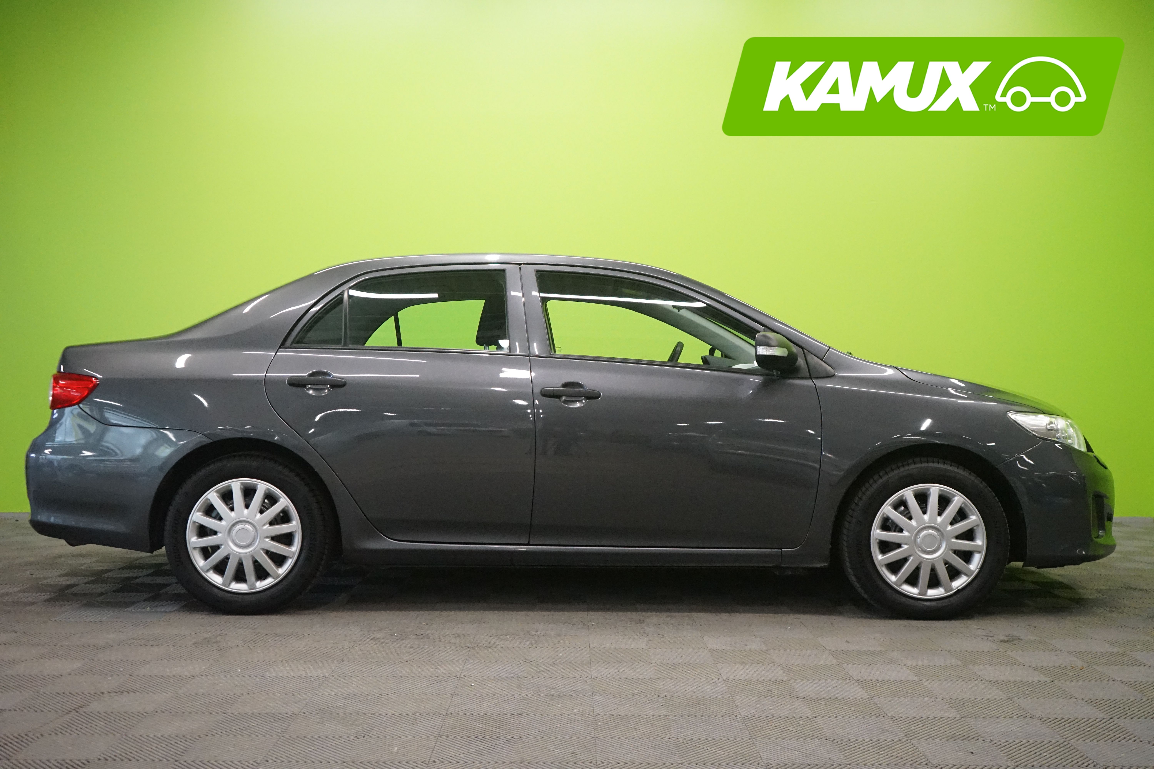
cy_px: 384
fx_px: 1154
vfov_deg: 36.9
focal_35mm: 36
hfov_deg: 53.1
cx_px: 577
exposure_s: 1/400
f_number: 5
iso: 6400
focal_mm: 36
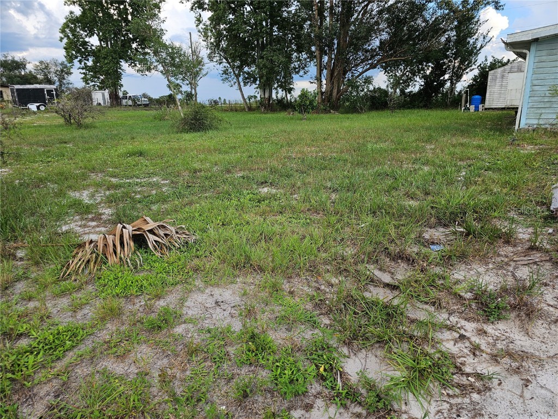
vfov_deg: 58.9
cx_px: 279
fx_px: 371
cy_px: 210
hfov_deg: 73.9
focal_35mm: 23
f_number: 1.7
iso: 10
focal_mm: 6.3
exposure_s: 1/169
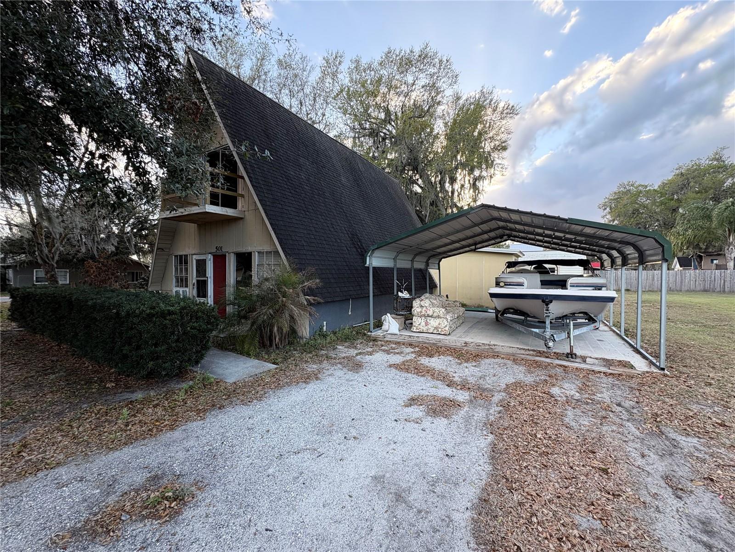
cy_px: 276
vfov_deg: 85.7
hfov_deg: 102.1
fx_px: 297
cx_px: 368
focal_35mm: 14
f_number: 2.2
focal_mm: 2.22
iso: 100
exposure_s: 1/130
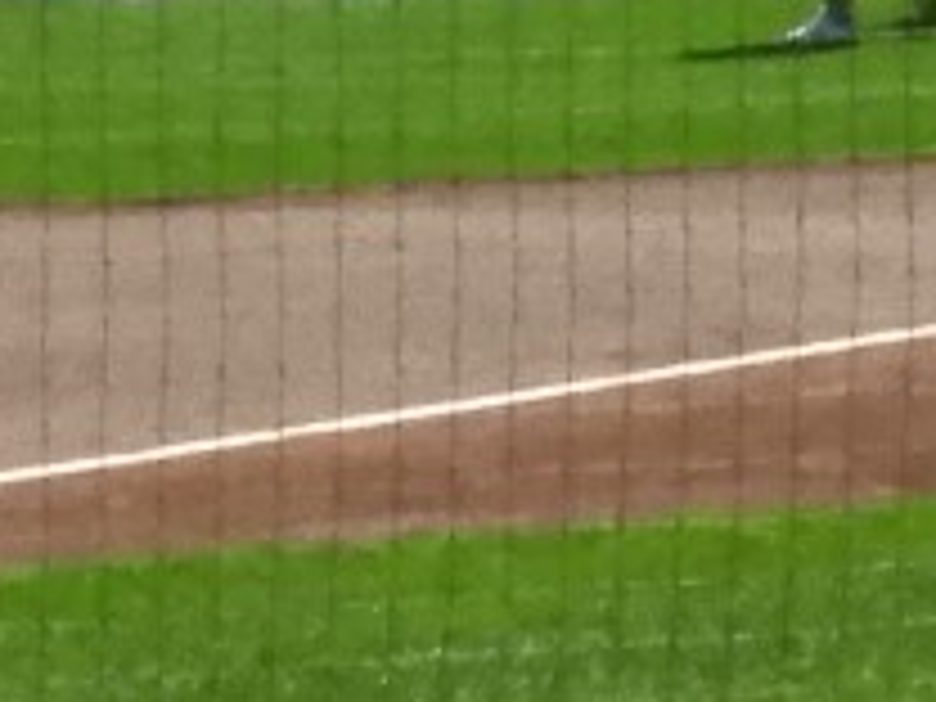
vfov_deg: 3.3
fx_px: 12195
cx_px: 410
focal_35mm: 451
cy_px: -342
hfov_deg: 4.4
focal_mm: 11.6
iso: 1600
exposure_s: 1/3200
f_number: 7.6
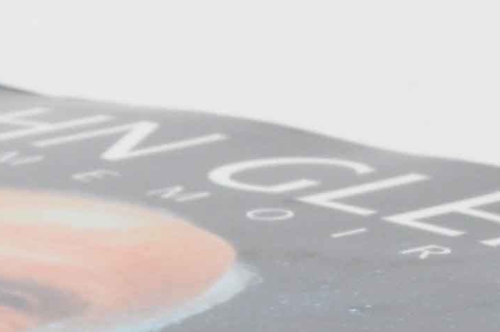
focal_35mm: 518
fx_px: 7180
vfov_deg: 2.6
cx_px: -567
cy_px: 642
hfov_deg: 3.9
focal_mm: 50
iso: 400
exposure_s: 1/80
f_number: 14
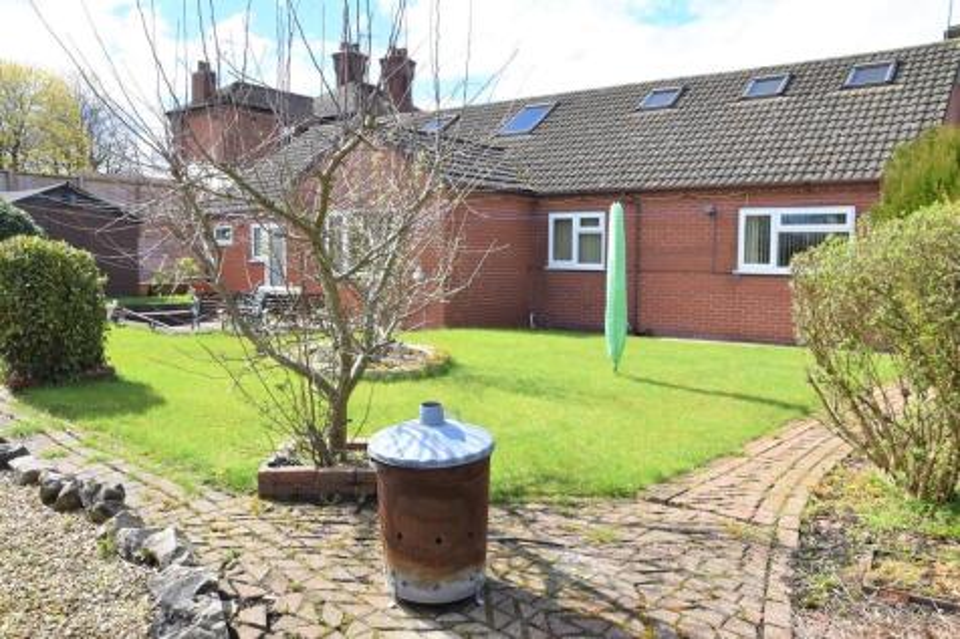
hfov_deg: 67.4
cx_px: 480
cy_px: 320
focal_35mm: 27
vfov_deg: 47.9
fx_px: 720
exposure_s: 1/250
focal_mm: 18
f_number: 8
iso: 100
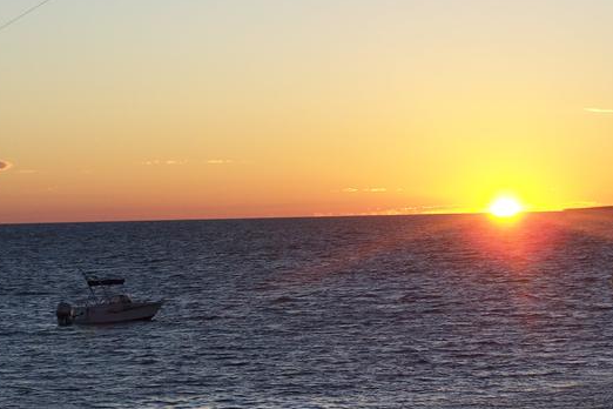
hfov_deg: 15.3
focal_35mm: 134
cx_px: 302
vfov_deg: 10.2
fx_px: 2282
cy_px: 260
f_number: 3.2
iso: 80
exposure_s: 1/320
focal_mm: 17.5
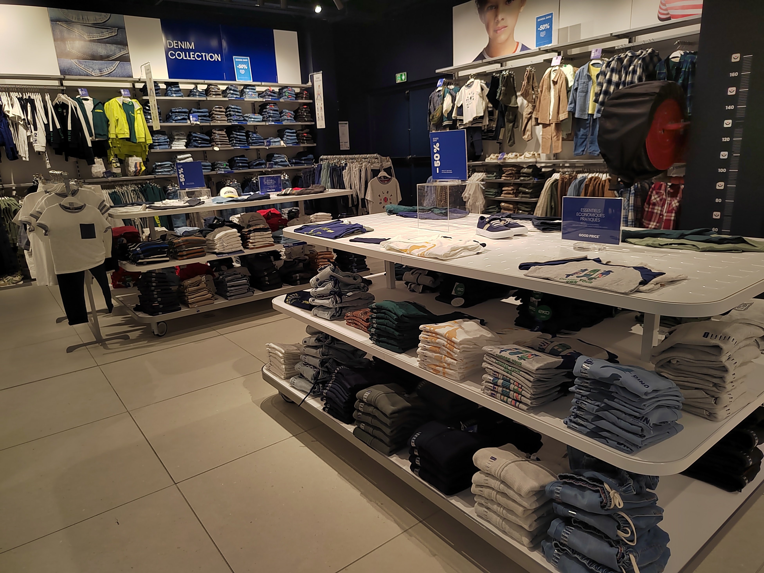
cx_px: 382
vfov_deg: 58.9
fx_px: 508
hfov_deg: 73.9
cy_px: 286
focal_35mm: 23
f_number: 1.9
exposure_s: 1/100
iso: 163
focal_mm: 5.52
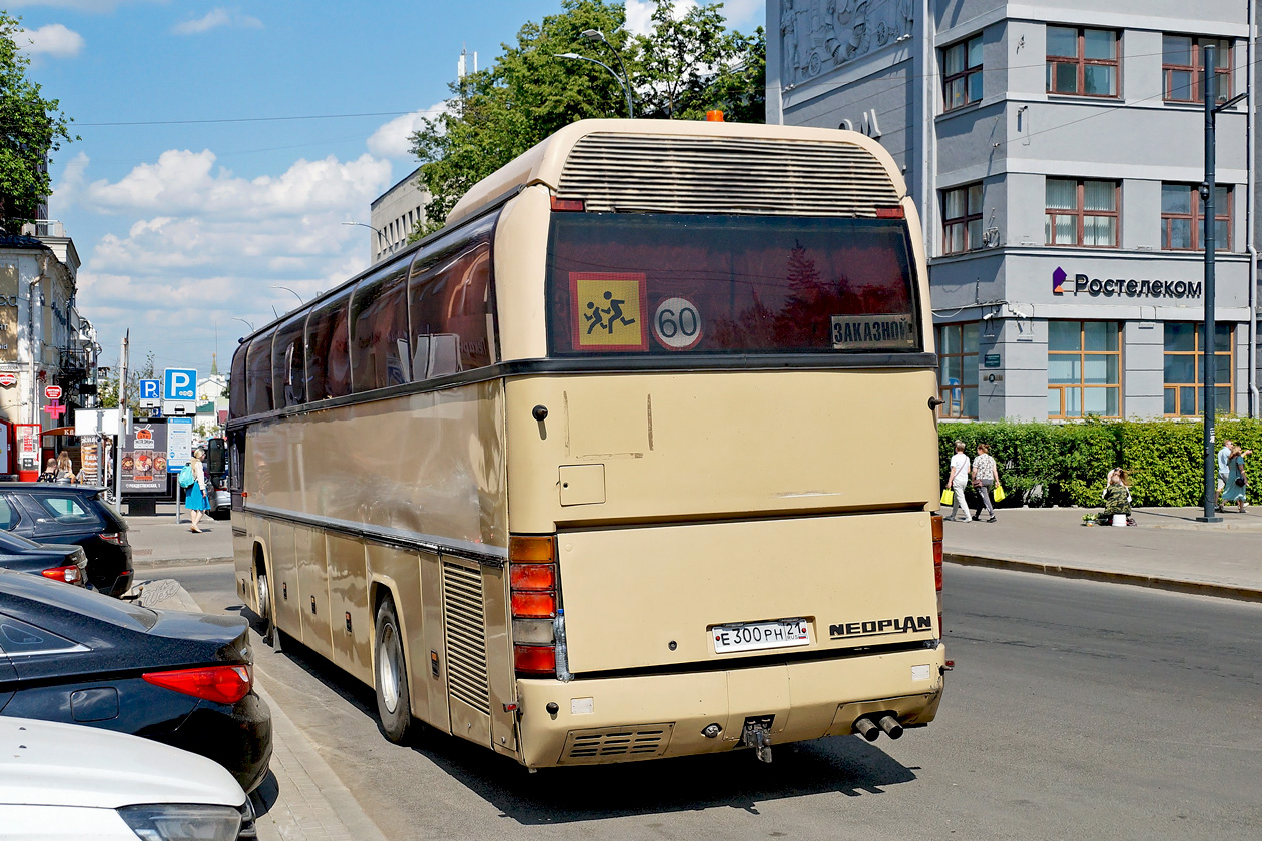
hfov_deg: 46.4
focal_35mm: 42
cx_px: 631
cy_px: 420
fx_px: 1472
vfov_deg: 31.9
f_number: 7.1
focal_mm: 28
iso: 200
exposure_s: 1/1250
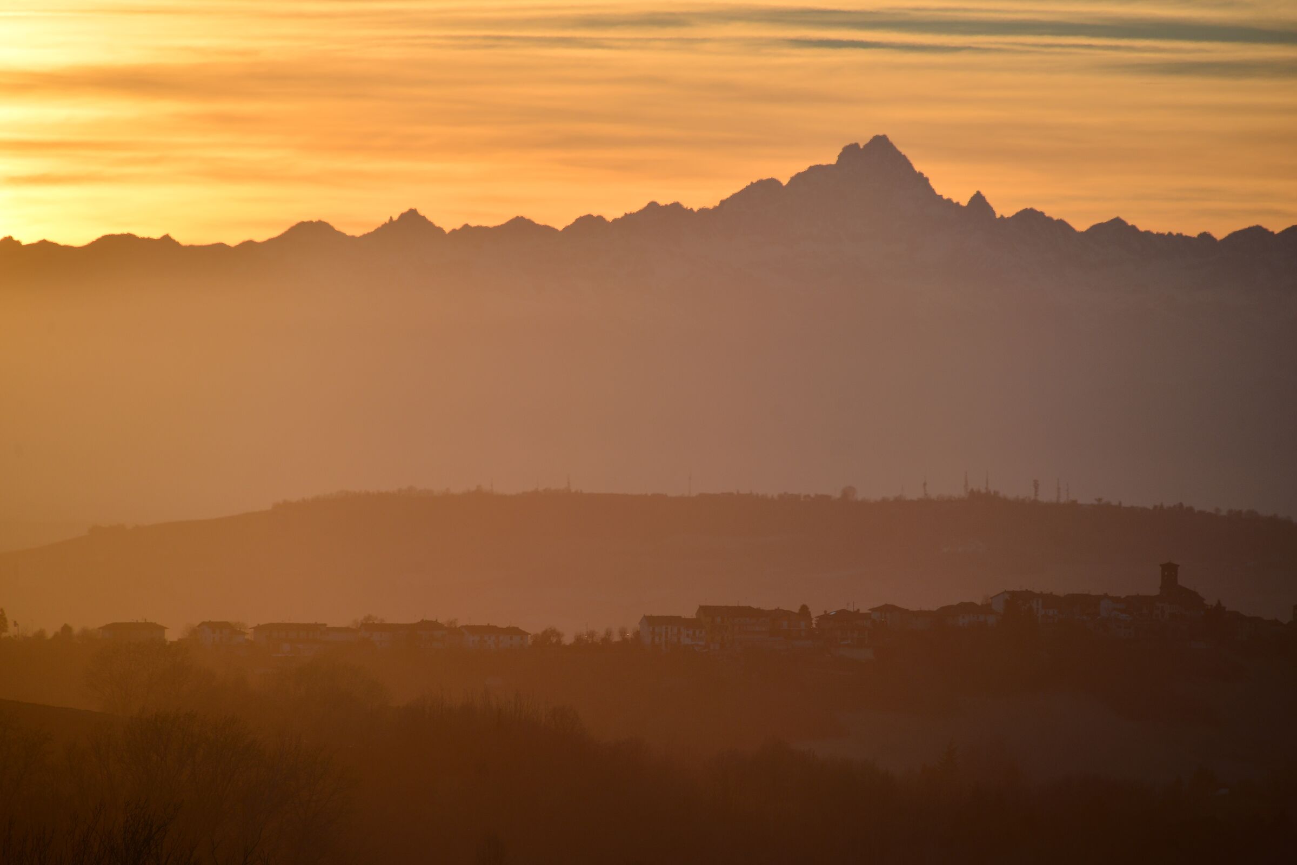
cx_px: 648
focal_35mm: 230
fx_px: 8286
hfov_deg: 9.0
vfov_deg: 6.0
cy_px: 432
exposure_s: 1/1000
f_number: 5.6
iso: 200
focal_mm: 230
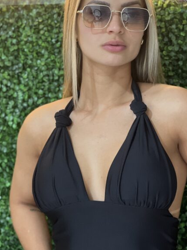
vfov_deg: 15.8
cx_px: 104
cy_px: 147
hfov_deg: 11.9
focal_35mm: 125
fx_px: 901
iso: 160
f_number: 2.8
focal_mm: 9
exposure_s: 1/60
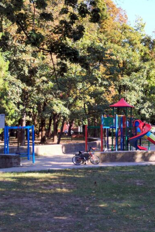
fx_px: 453
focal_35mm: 70
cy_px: 116
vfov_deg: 28.9
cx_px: 103
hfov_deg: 19.4
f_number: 1.6
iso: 50
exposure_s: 1/832
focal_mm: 5.56
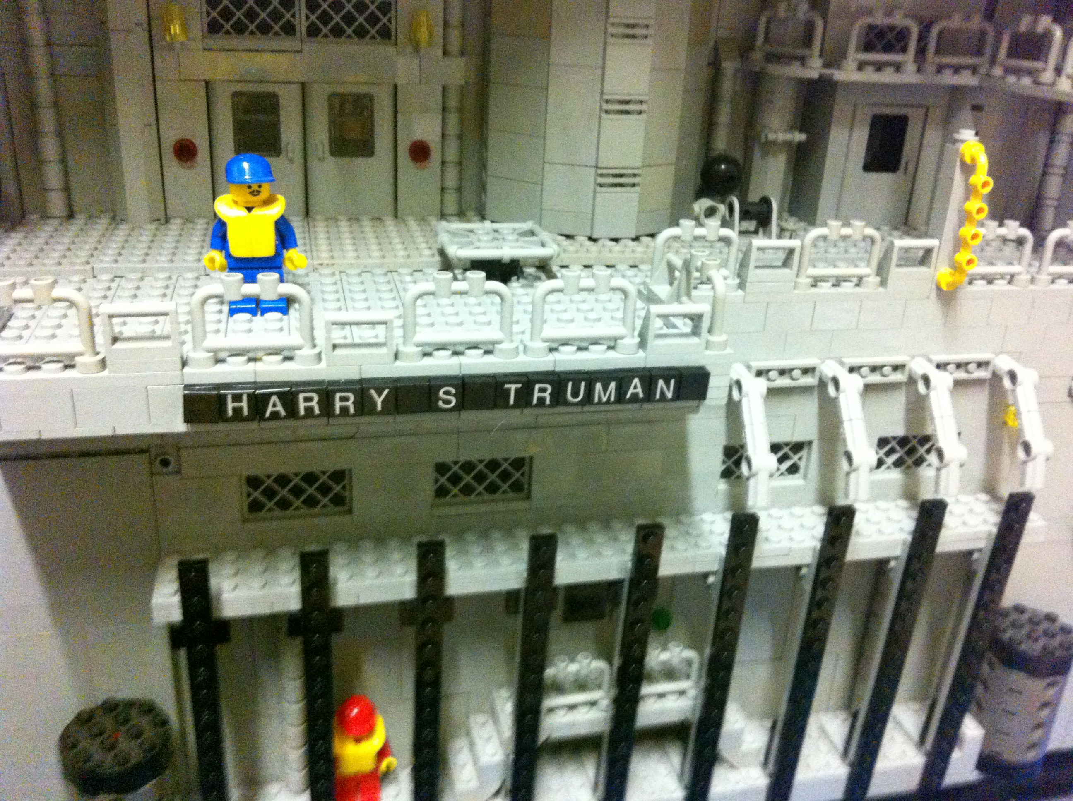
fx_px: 1083
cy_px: 400
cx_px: 536
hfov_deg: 52.7
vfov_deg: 40.6
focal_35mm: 35
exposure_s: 1/17
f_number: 2.8
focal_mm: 3.85
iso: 640
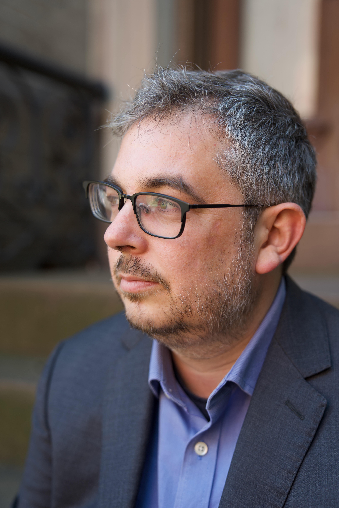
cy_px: 254
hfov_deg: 28.6
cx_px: 170
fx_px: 664
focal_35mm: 47
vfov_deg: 41.9
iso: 125
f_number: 2.8
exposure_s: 1/100
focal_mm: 47
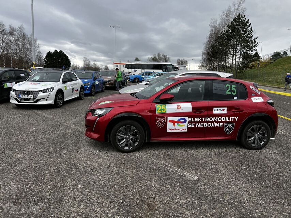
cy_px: 109
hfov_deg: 67.3
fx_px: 219
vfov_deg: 53.1
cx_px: 146
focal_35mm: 26
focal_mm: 5.7
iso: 50
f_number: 1.5
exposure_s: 1/808
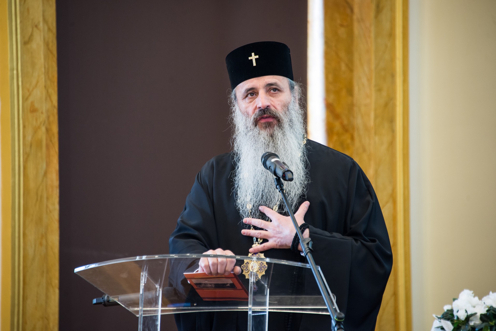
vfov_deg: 4.6
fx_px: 4135
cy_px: 166
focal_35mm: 300
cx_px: 248
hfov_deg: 6.9
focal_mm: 300
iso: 1250
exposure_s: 1/20
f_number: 5.6
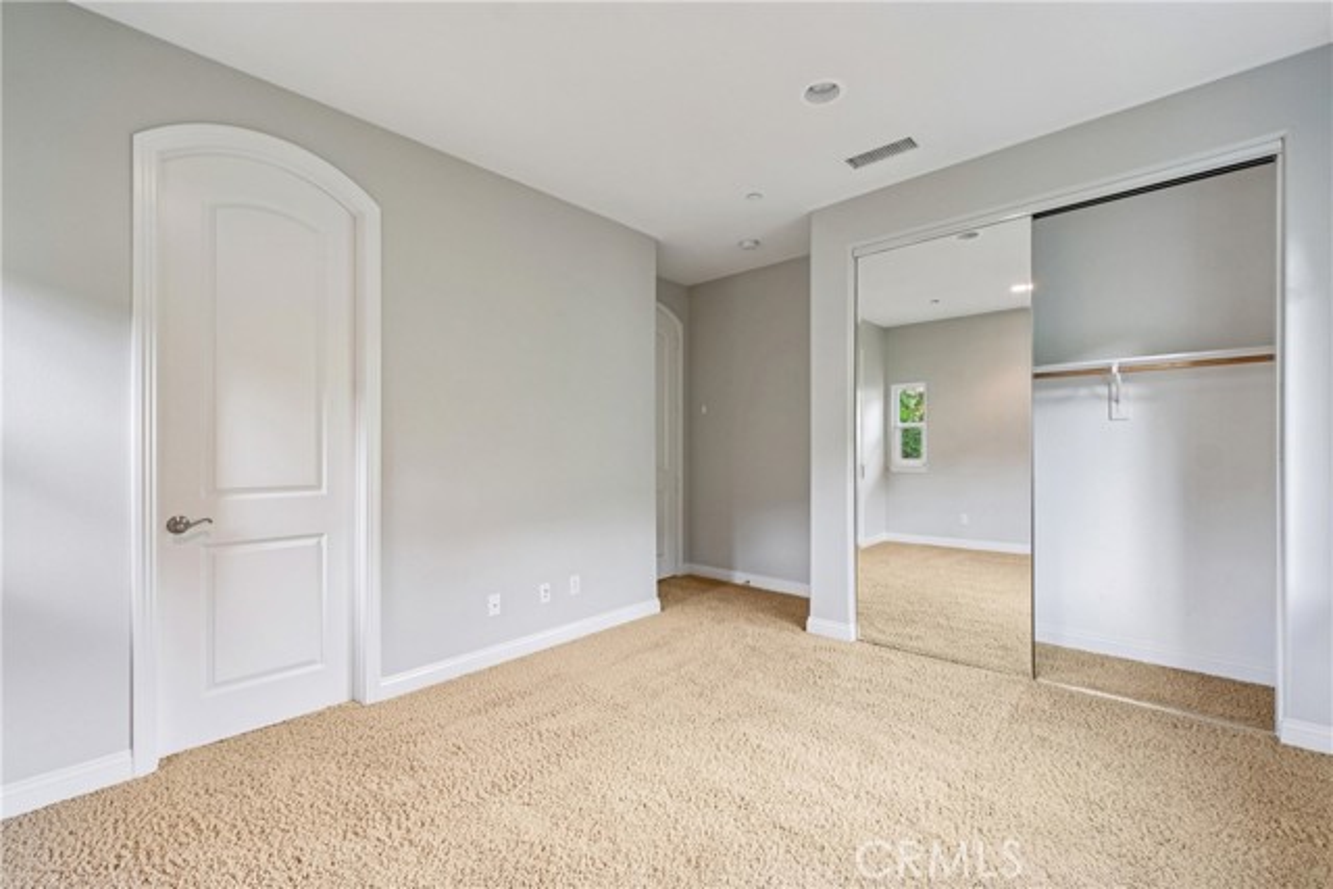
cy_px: 444
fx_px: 556
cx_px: 666
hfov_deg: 100.4
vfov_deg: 77.4
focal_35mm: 15
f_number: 8
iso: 640
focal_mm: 10
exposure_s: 1/4
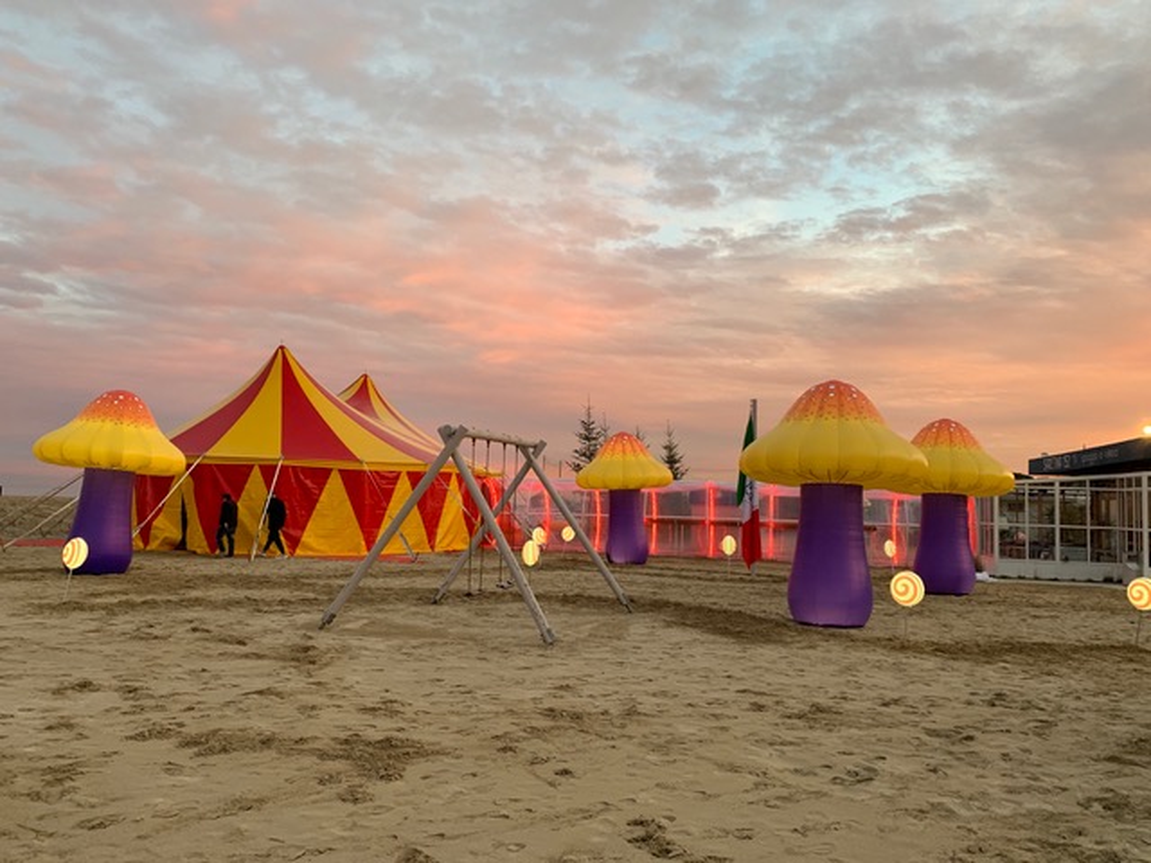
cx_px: 576
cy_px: 432
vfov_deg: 53.1
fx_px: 865
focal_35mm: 26
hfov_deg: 67.3
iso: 100
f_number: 1.8
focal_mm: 4.25
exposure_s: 1/107
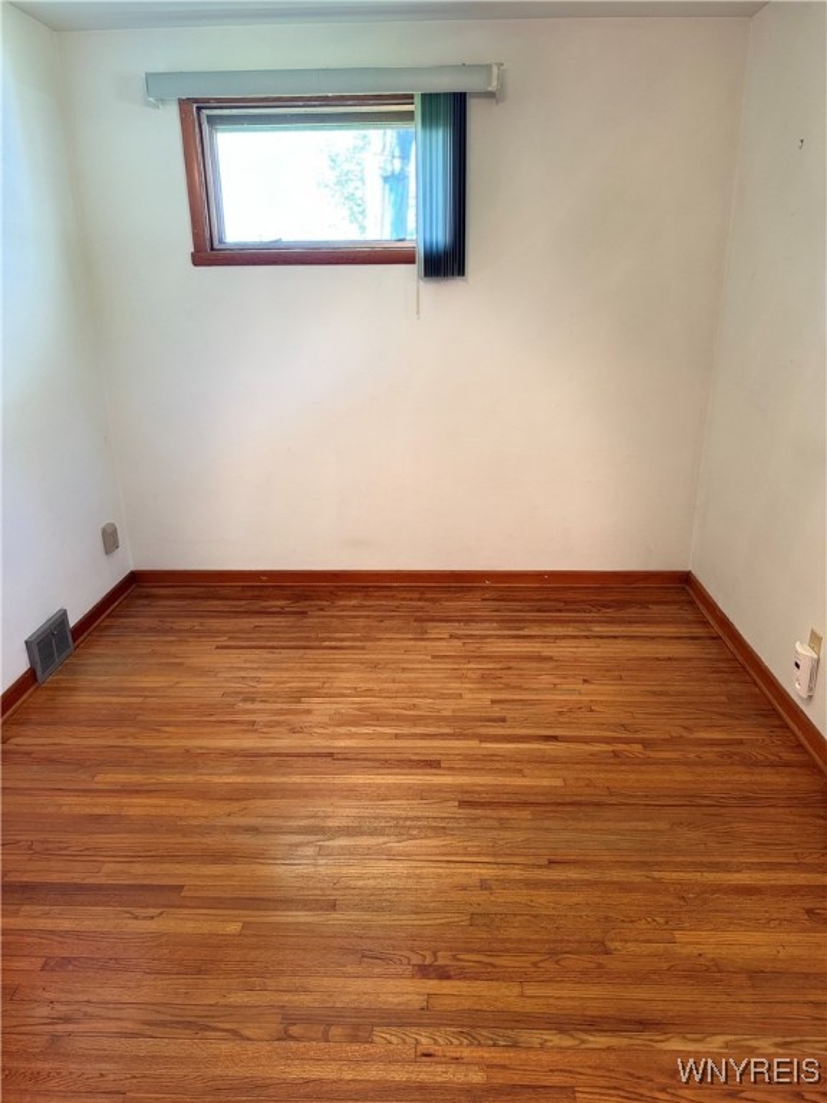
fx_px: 765
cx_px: 414
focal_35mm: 24
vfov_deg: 71.6
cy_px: 552
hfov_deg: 56.8
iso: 200
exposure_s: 1/60
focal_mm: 6.76
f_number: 1.78
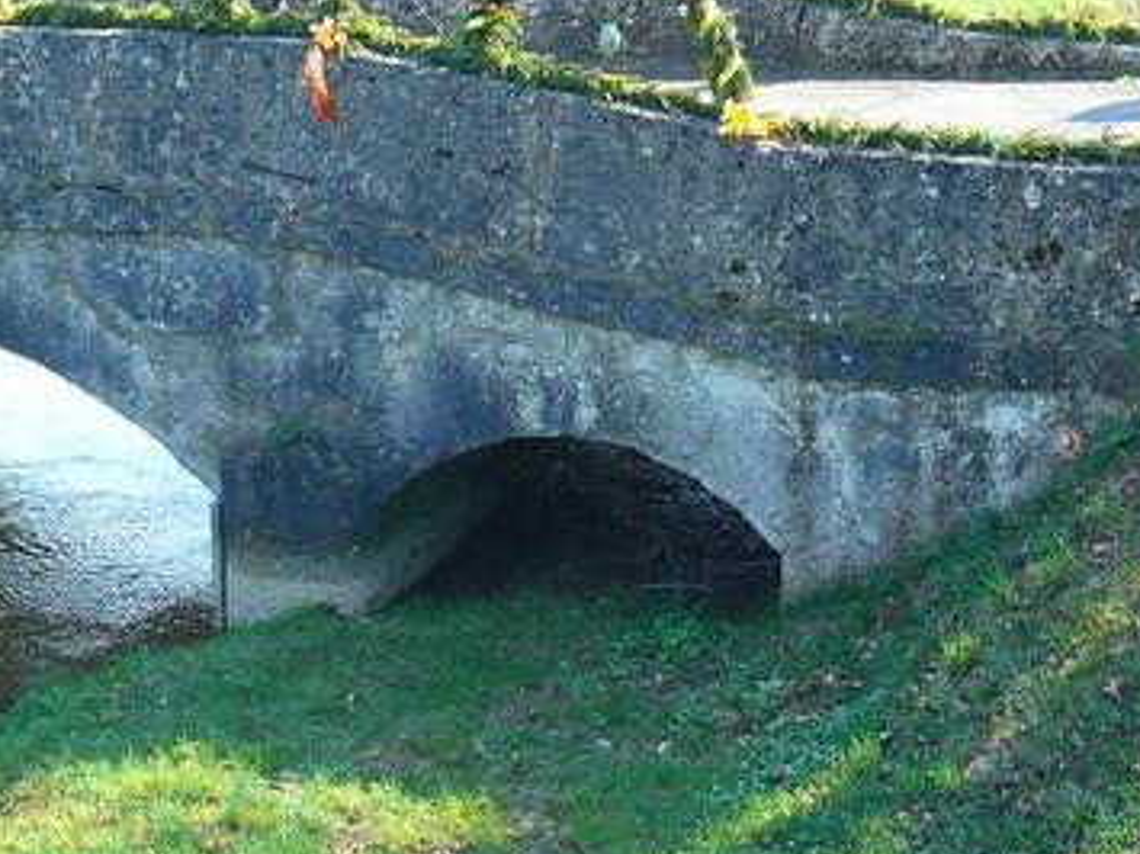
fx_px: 2436
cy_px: 100
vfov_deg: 19.6
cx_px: 581
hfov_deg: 26.3
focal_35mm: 74
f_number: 2.8
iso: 200
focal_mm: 7.4
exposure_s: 1/125
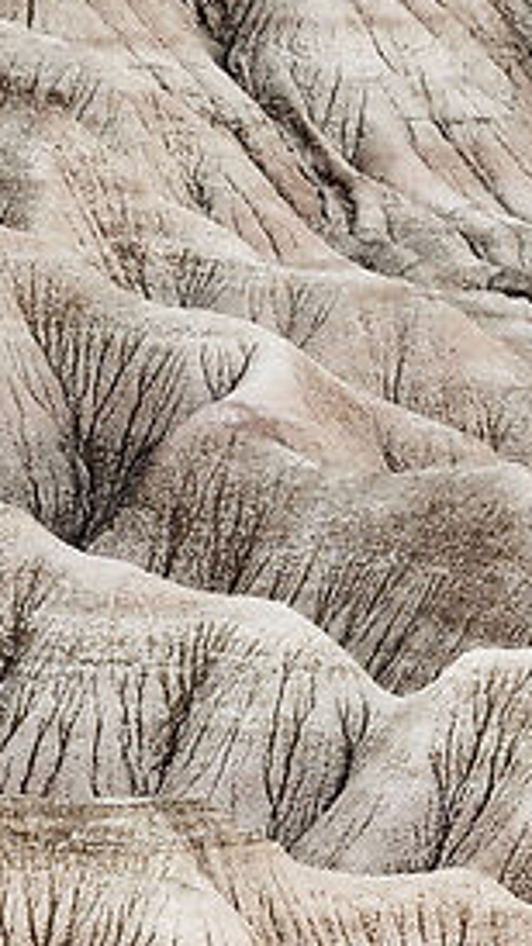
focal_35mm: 852
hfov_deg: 1.4
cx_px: 791
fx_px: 21380
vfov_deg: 2.5
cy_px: 255
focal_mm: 93
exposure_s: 1/50
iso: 100
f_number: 7.1
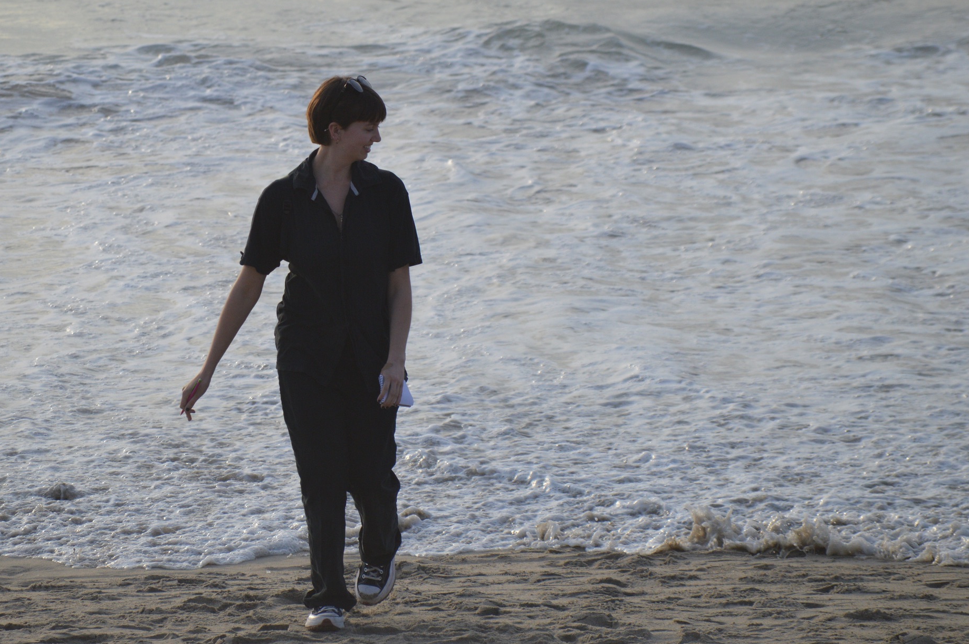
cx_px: 387
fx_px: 7610
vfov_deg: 4.8
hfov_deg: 7.3
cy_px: 266
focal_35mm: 283
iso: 400
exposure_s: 1/1000
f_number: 5
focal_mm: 150
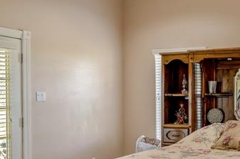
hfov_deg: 37.0
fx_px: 320
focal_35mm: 48
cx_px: 238
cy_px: 102
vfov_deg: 27.9
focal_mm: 16
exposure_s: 1/320
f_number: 4
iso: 500
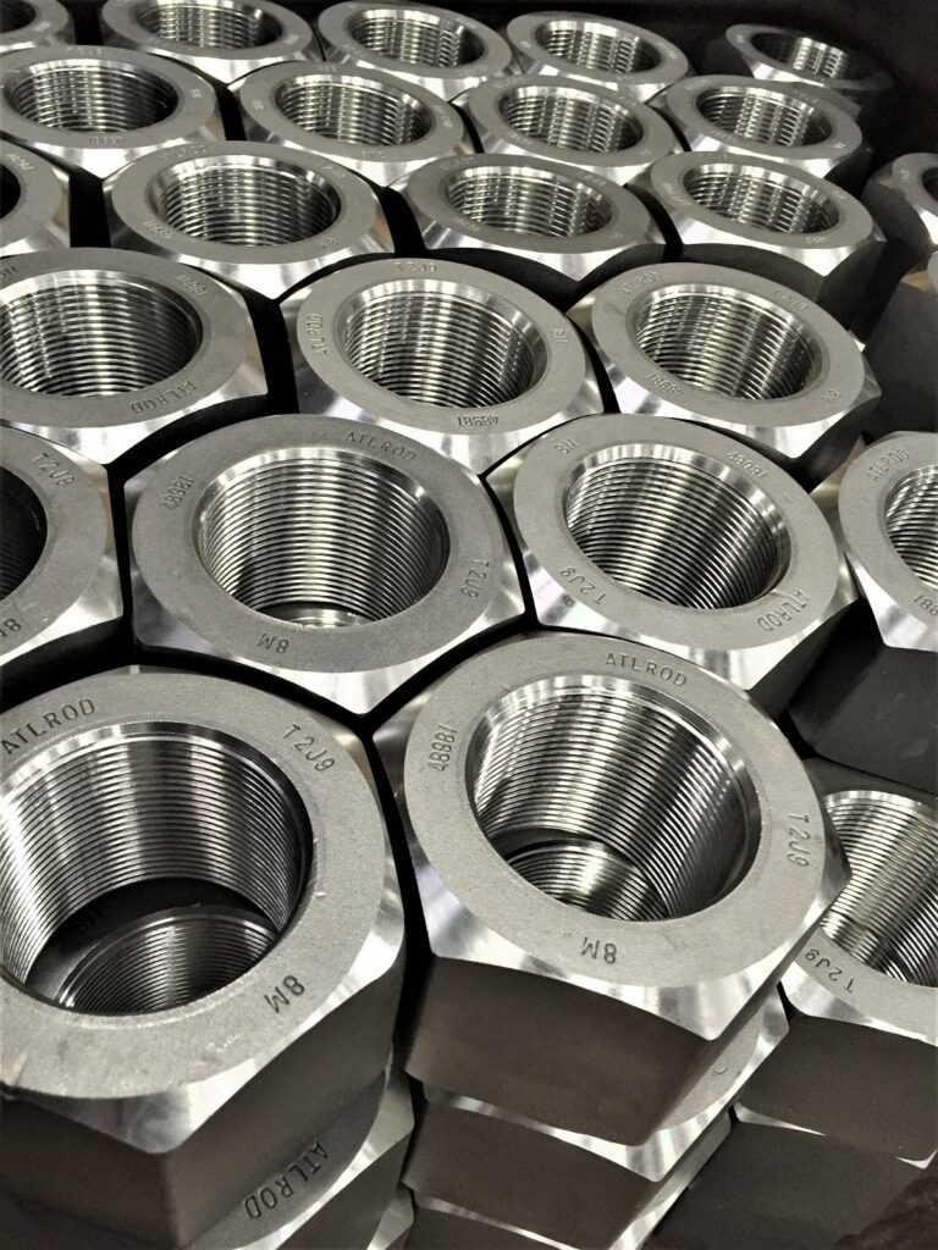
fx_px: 1048
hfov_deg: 48.2
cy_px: 625
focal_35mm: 29
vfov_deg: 61.7
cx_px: 469
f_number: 2.2
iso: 160
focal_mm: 4.15
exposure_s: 1/30
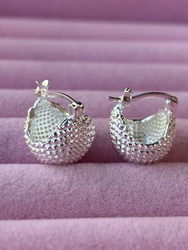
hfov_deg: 17.2
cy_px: 90
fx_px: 622
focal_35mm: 86
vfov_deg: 22.7
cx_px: 119
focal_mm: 5.96
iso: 40
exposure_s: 1/121
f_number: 1.6
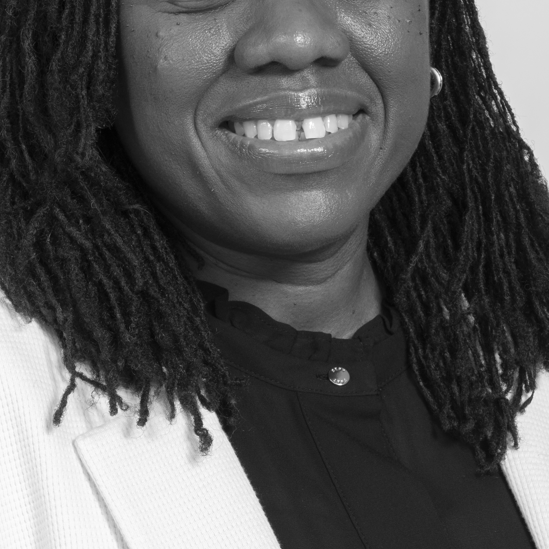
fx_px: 3050
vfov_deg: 10.3
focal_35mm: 170
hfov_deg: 10.3
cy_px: 373
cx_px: 264
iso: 250
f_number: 14
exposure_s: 1/200
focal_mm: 62
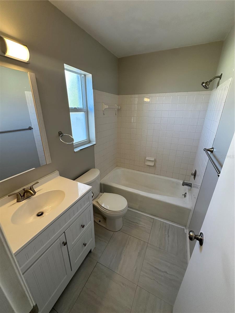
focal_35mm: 14
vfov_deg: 102.1
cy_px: 156
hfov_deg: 85.7
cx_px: 118
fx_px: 127
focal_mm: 2.22
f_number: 2.2
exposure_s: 1/120
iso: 125
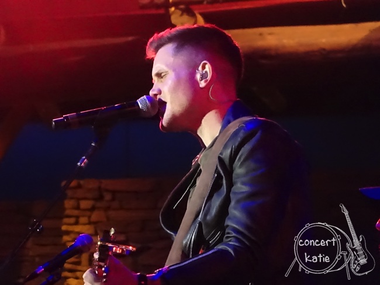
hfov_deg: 5.0
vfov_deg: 3.7
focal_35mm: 400
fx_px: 4393
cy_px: 142
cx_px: 190
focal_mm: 68.35
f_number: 6.3
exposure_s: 1/25
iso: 5000
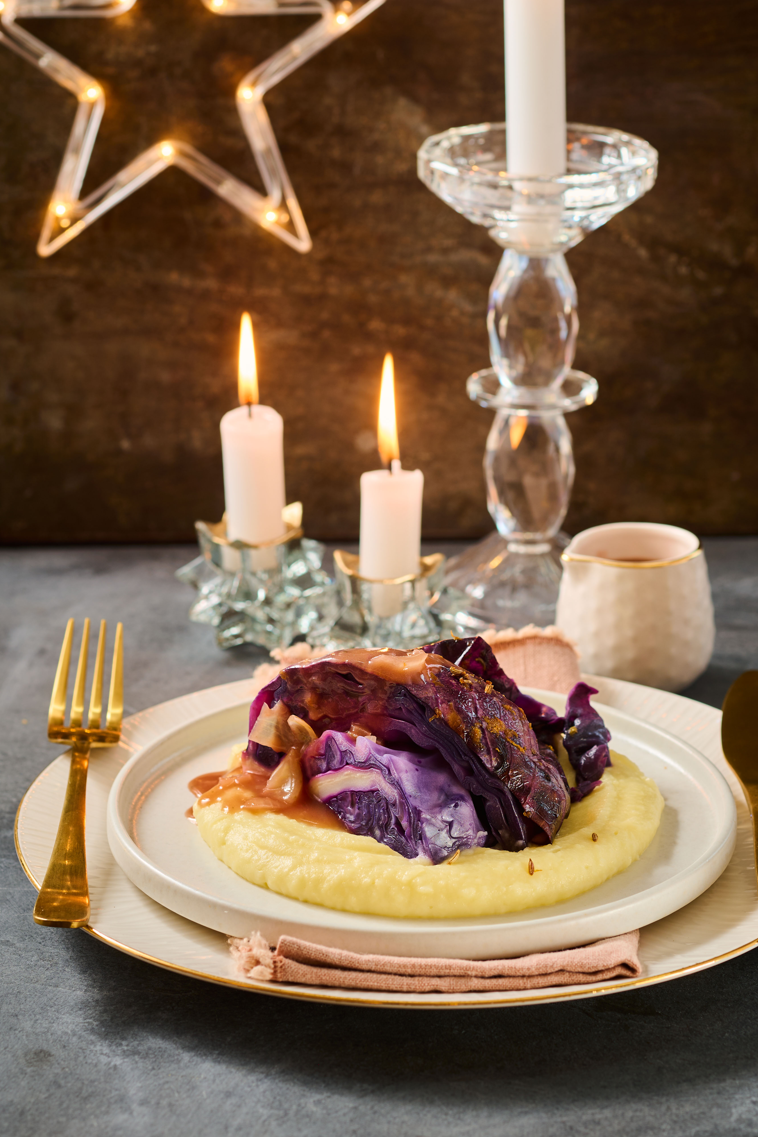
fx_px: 3190
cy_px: 500
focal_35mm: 101
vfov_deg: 20.2
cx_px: 437
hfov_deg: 13.5
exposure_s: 1/13
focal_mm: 85
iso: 100
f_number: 7.1
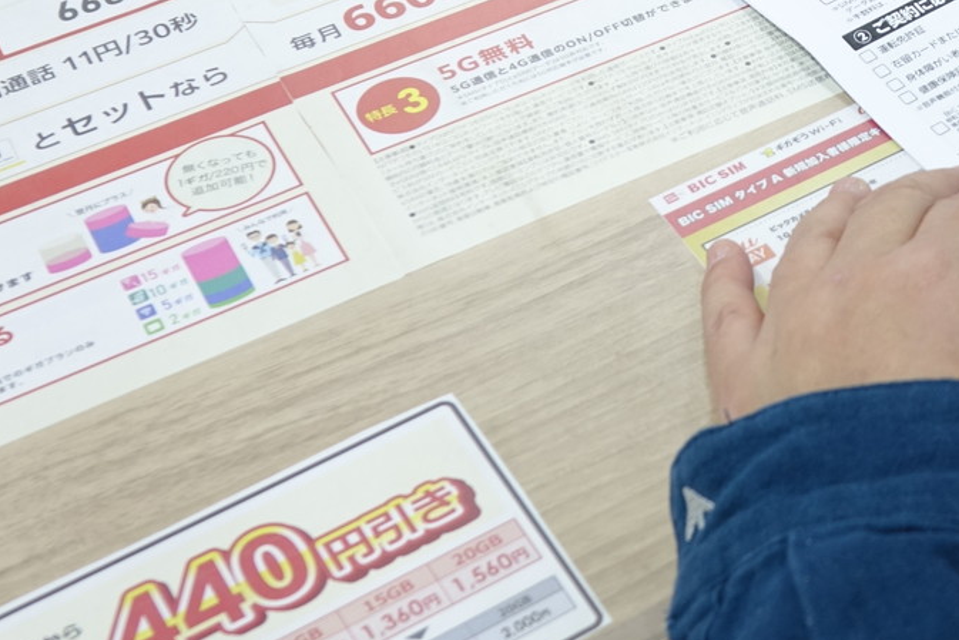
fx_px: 2584
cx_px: 955
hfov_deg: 20.4
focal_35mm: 97
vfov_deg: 13.5
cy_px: -252
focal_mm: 12.33
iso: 125
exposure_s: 1/40
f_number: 2.8
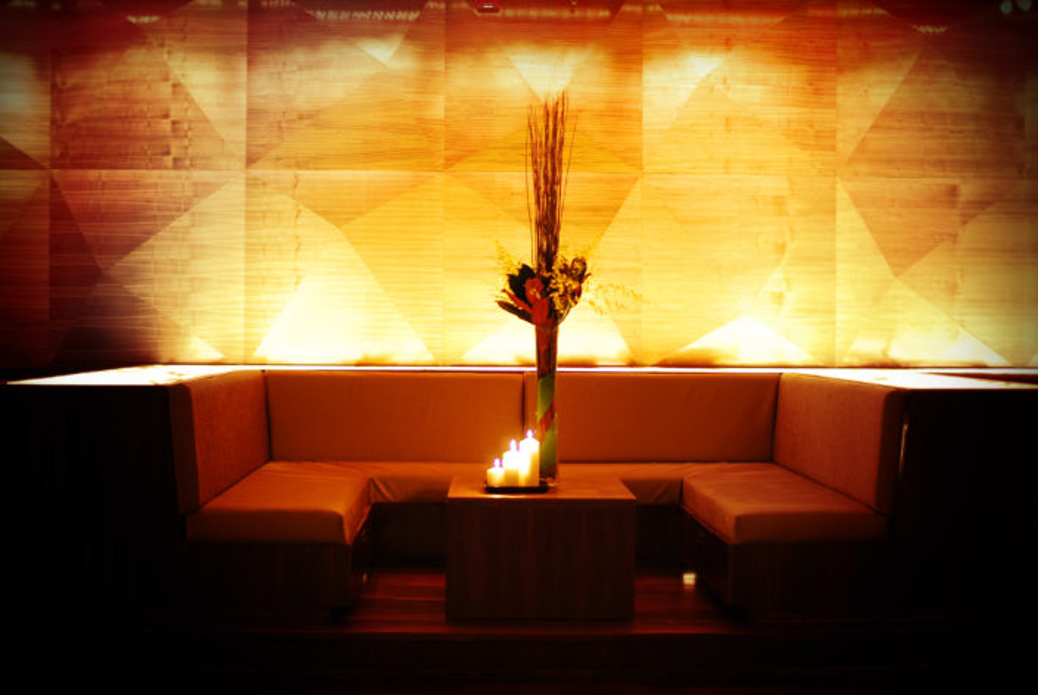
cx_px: 519
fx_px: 1299
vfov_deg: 29.9
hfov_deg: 43.6
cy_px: 348
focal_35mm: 45
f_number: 1.4
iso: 200
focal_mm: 30
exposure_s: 1/10
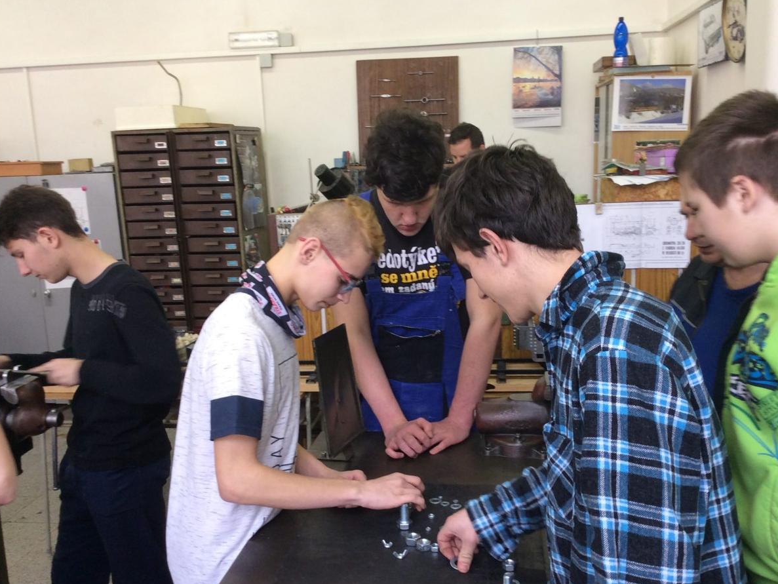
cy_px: 311
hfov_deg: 51.3
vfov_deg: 39.7
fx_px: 809
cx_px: 409
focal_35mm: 36
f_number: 2.4
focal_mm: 3.3
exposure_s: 1/40
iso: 40
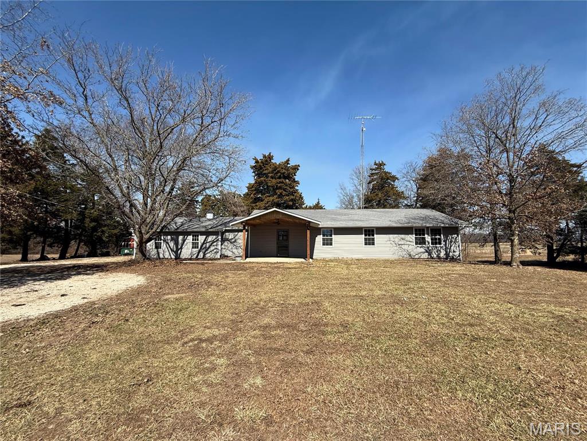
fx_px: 237
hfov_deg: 102.1
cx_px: 294
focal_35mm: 14
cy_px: 220
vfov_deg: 85.7
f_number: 2.2
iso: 50
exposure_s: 1/1745
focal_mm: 2.22
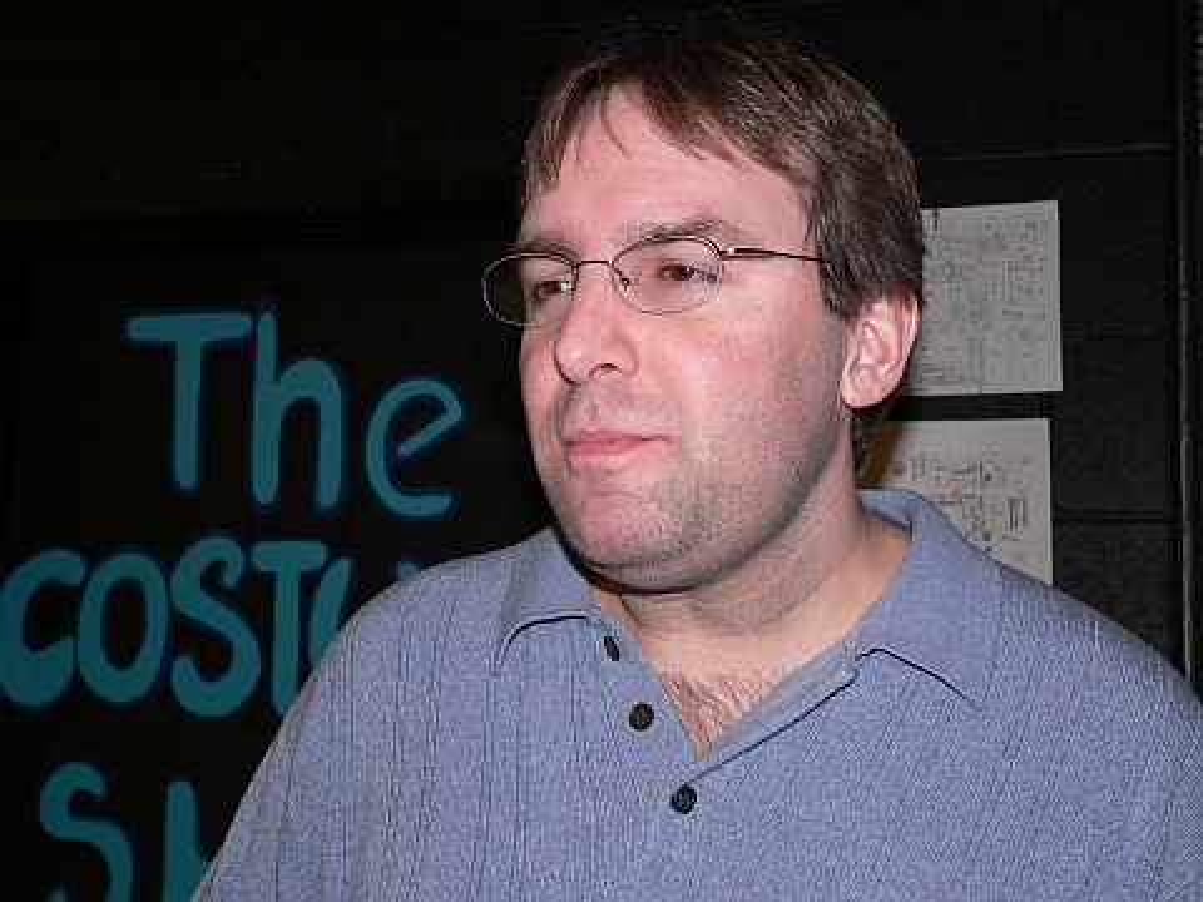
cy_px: 451
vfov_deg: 27.5
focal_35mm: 53
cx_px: 602
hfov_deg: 36.2
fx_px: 1842
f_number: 2.8
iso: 100
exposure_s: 1/60
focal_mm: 8.8
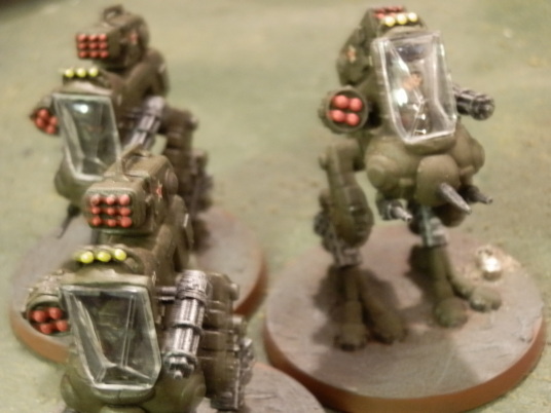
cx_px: 276
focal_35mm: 61
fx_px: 971
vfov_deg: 24.0
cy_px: 206
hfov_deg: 31.7
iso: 400
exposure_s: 1/5
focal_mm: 10.99
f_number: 3.7
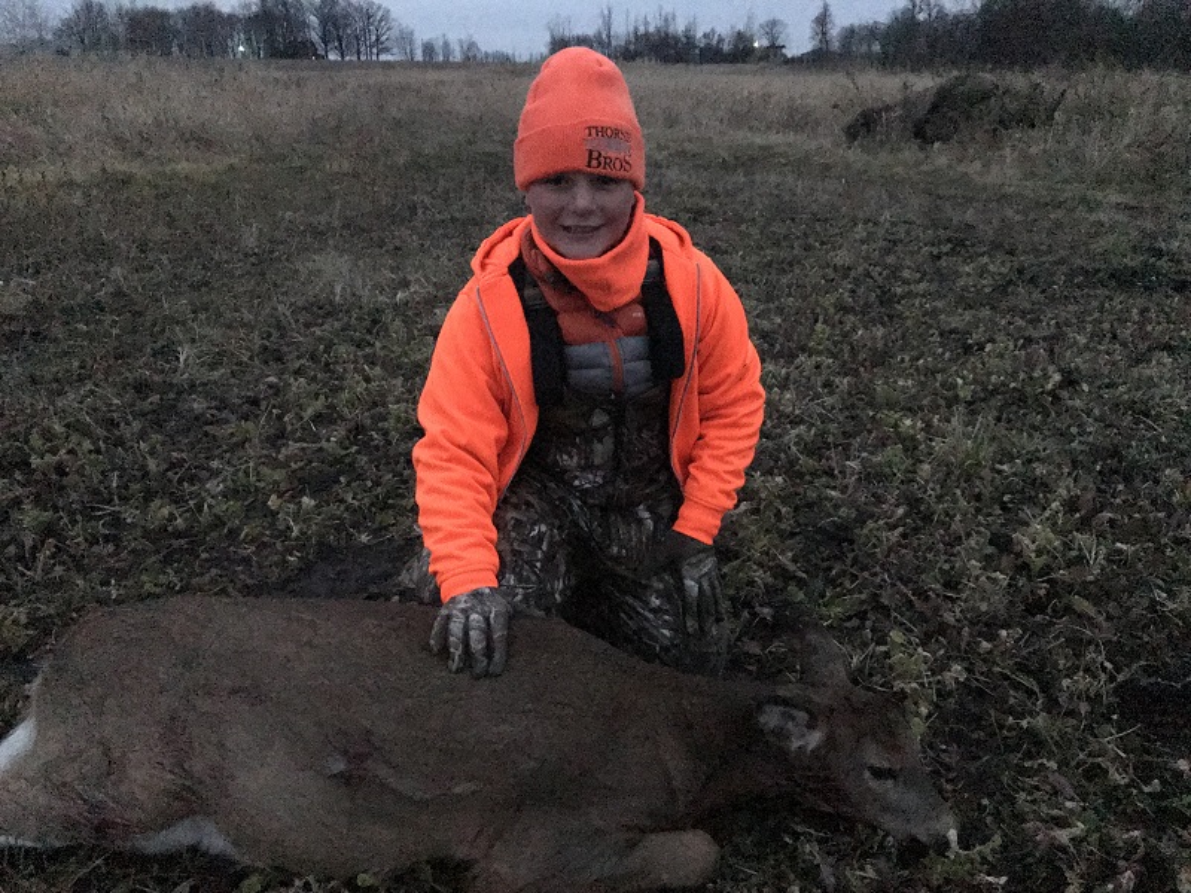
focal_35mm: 28
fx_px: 963
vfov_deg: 49.7
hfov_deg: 63.4
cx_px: 596
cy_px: 446
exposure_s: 1/16
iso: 1250
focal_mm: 3.99
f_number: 1.8
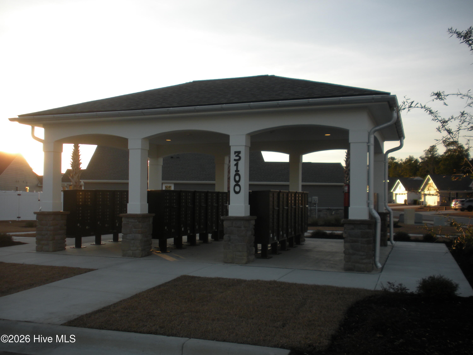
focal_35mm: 35
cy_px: 178
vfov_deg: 40.7
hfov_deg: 52.6
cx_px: 236
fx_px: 478
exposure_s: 1/234
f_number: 3.5
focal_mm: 6.3
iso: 64
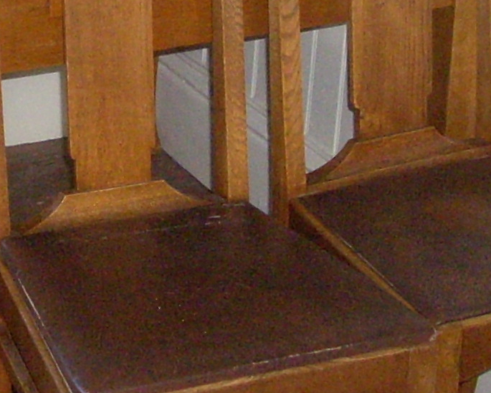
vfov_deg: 11.2
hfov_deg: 14.0
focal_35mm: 135
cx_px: -28
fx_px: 1962
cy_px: -72
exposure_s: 1/60
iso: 400
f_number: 2.8
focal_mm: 6.2
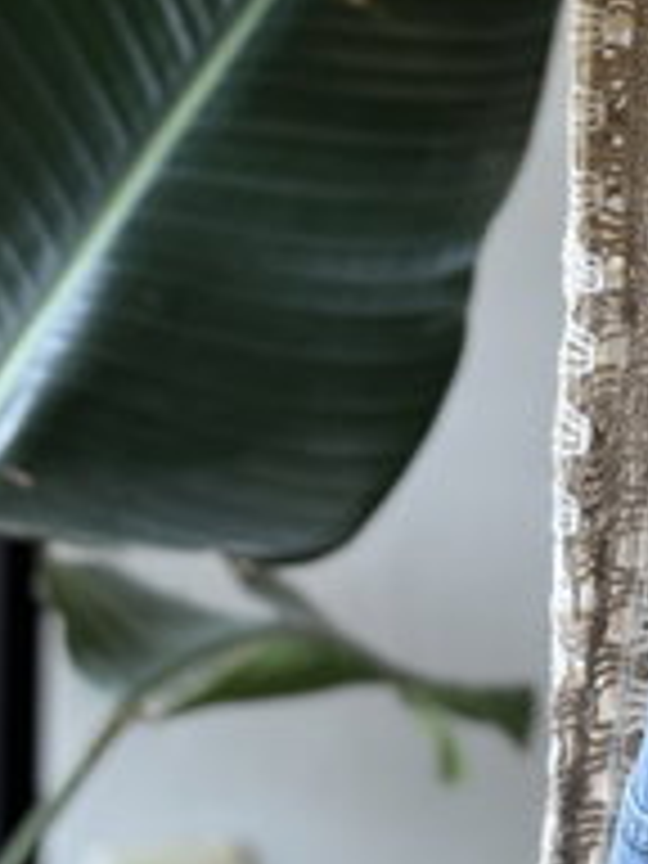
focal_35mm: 144
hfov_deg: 10.1
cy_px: -223
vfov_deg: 13.3
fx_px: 3594
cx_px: 774
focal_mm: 5.96
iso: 50
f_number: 1.6
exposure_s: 1/100
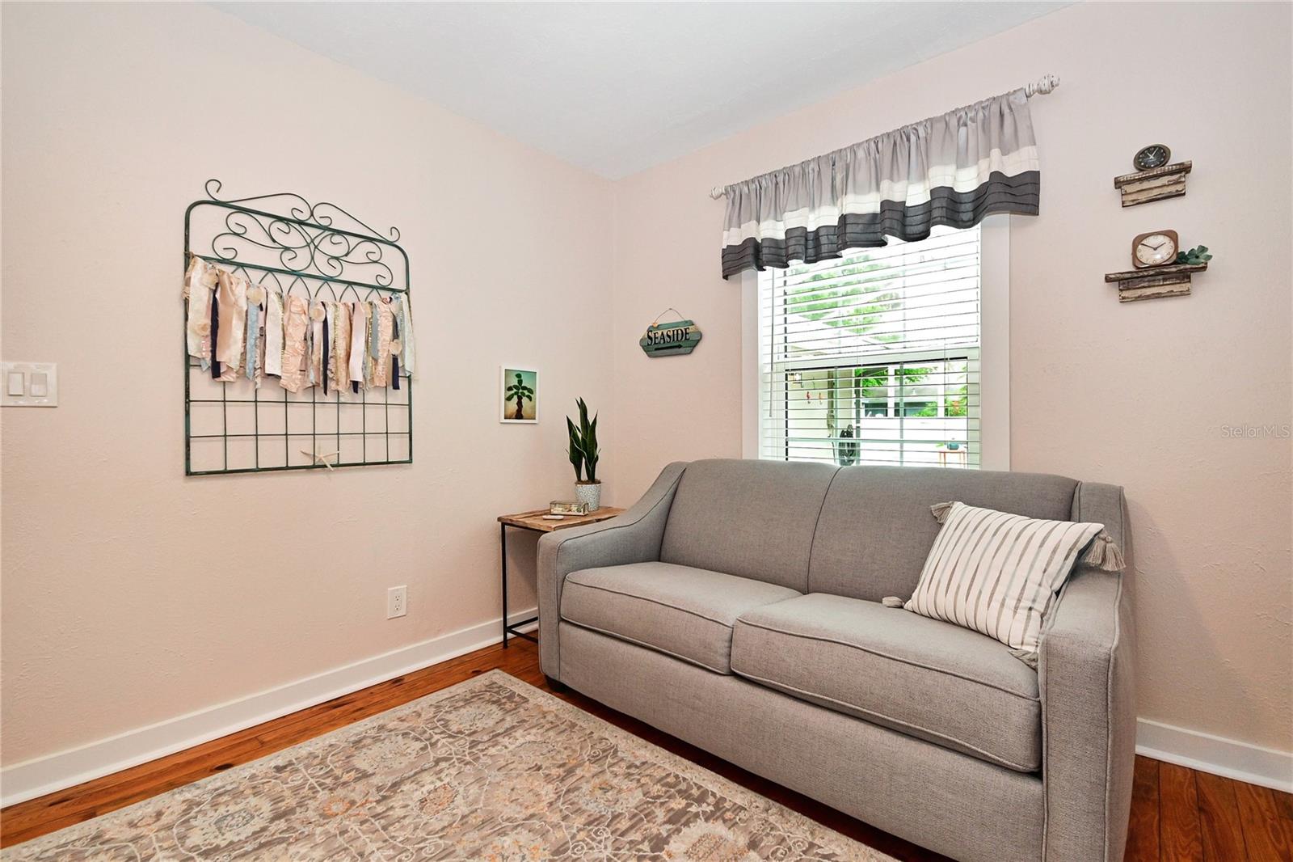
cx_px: 646
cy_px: 431
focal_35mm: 15
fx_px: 539
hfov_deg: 100.4
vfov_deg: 77.3
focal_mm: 10
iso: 800
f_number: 7.1
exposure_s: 1/60
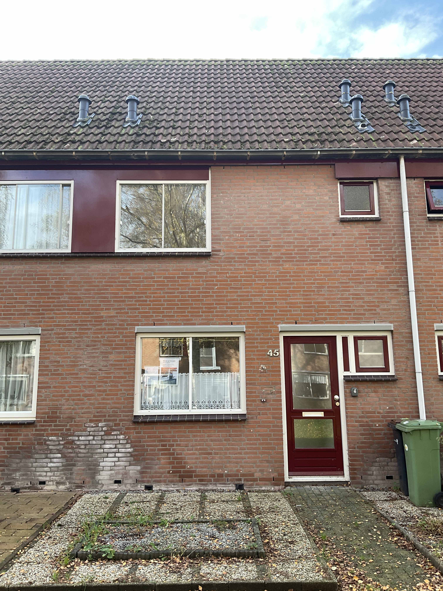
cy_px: 296
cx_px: 222
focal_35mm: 29
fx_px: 495
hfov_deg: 48.2
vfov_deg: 61.7
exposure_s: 1/120
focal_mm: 3
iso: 20
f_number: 1.8
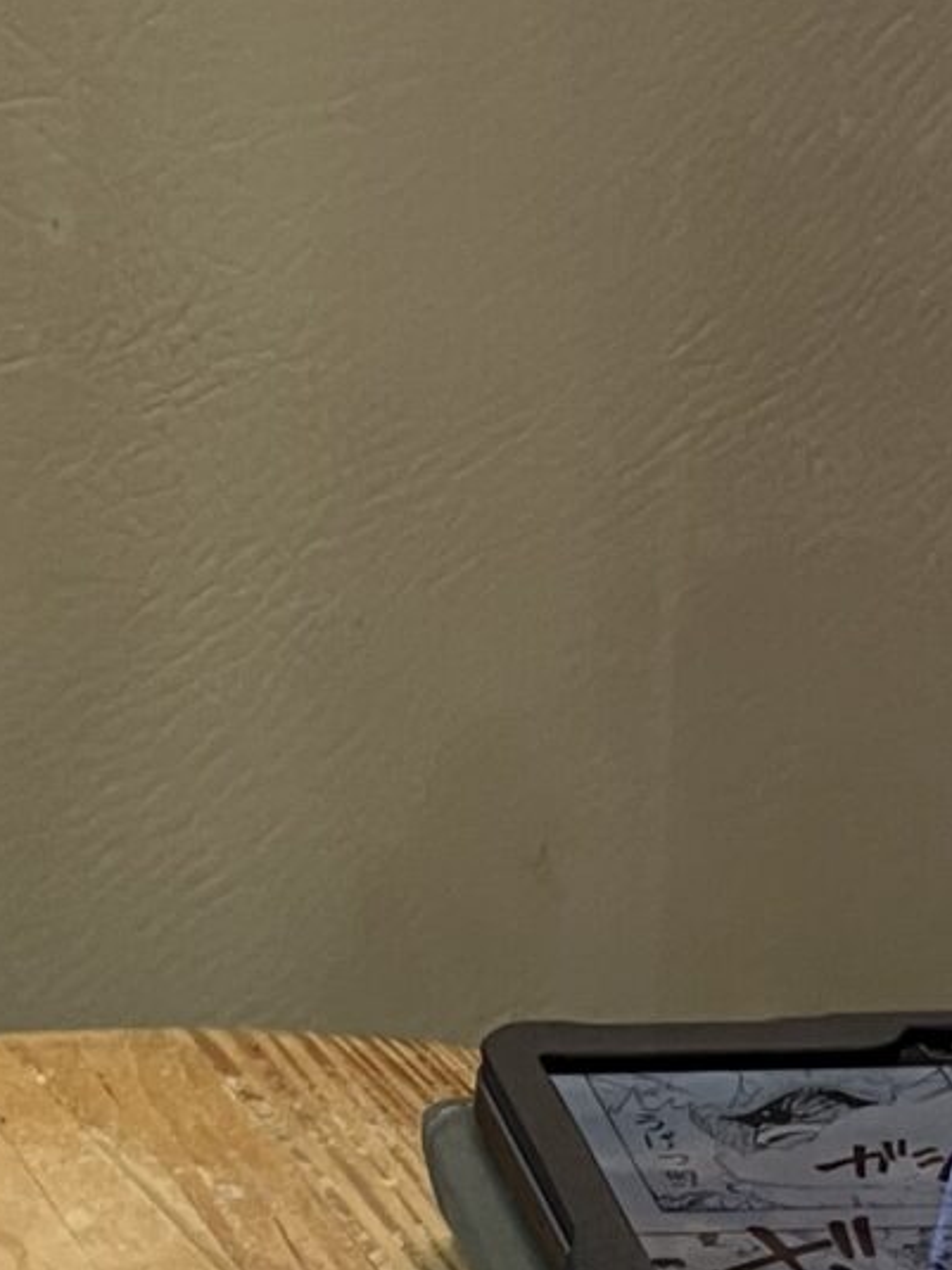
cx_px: 271
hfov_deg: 11.0
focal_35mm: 134
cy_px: 669
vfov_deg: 14.7
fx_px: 4916
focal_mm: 3.99
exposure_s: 1/60
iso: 125
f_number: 1.8
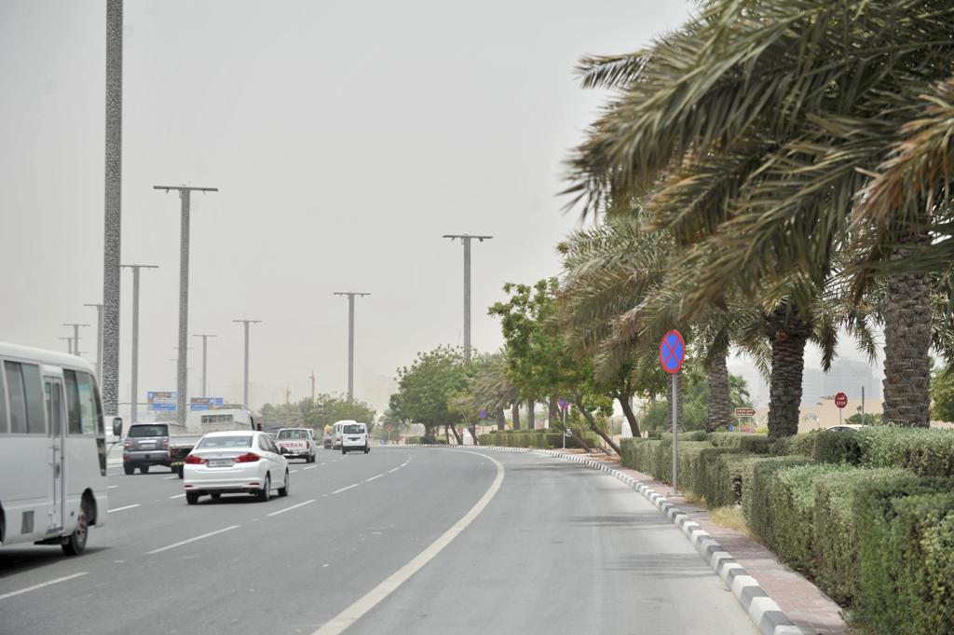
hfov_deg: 28.9
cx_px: 477
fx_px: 1853
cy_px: 318
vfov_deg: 19.4
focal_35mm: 70
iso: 200
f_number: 4
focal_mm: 70
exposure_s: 1/2500
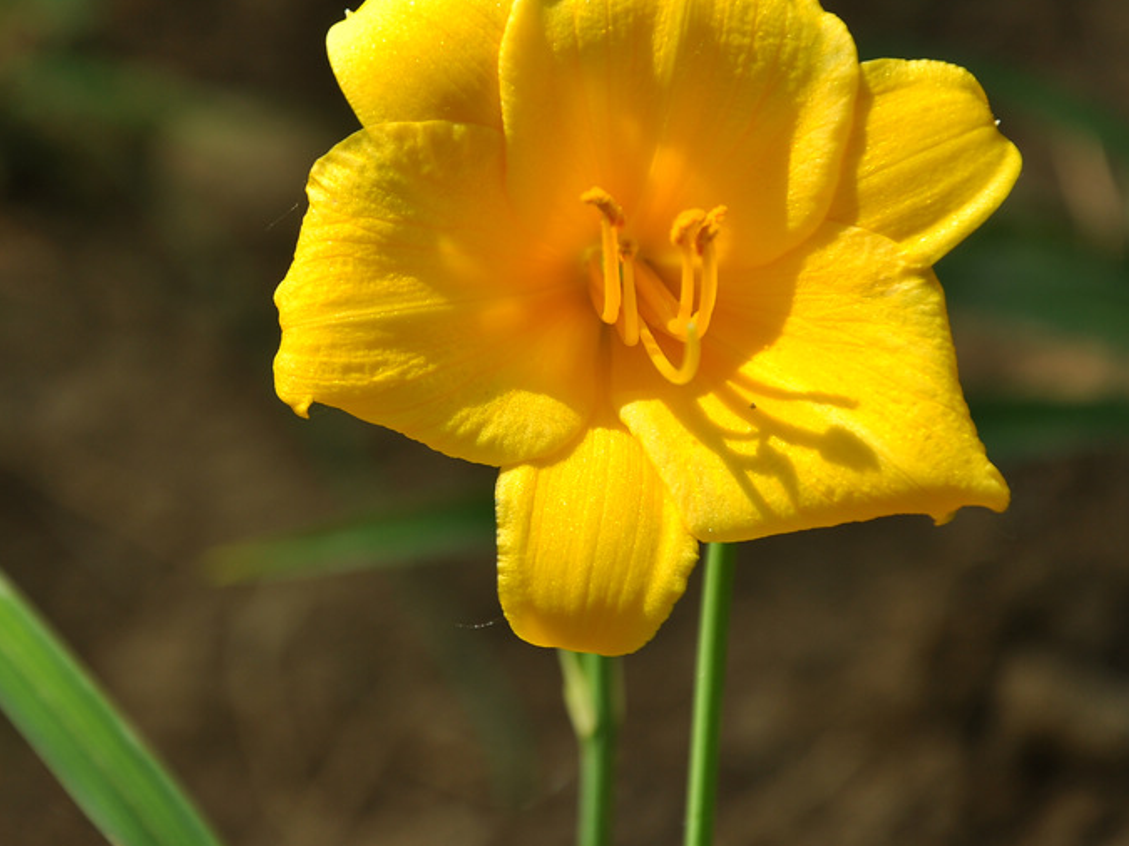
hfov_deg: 9.8
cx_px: 440
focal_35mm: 202
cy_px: 354
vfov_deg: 7.4
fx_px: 6575
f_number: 8
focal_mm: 105
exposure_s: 1/250
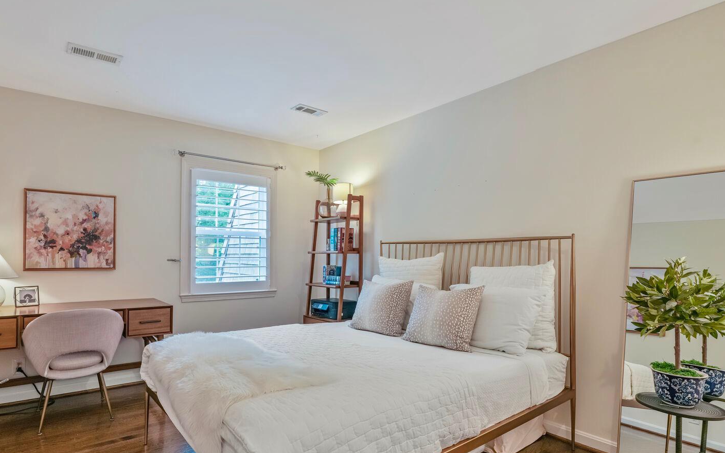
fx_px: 395
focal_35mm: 20
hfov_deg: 84.5
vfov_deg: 59.5
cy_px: 253
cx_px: 311
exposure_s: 1/6
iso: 200
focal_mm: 16
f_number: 8
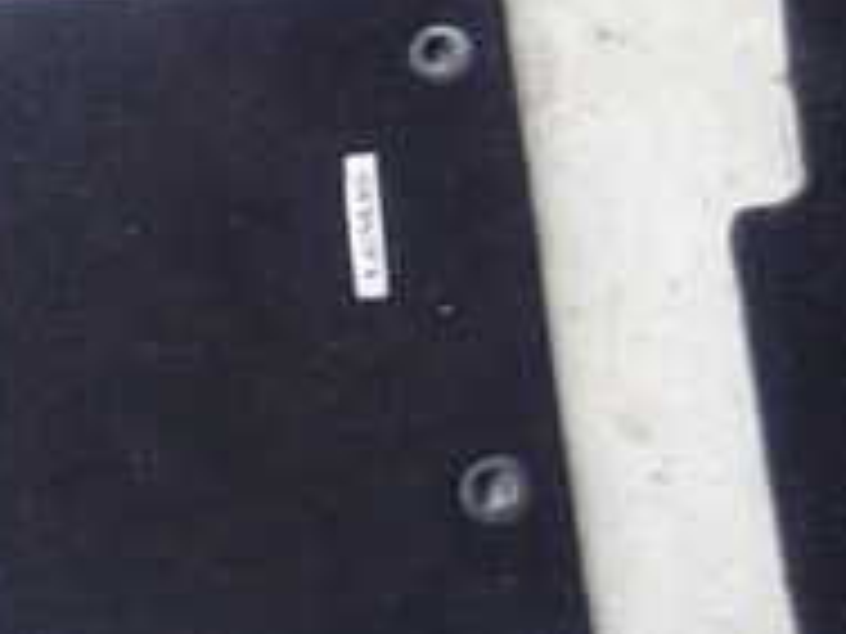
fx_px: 1955
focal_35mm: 80
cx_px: 356
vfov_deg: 18.3
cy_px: 166
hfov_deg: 24.4
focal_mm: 4.5
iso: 200
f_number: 2
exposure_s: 1/60
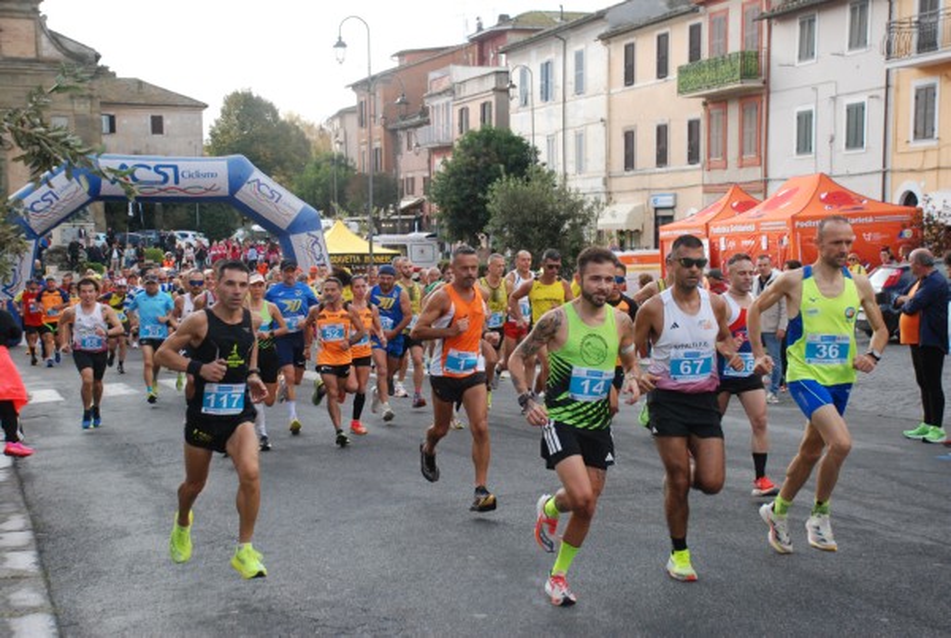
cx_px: 476
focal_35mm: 72
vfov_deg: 19.0
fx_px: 1906
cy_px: 319
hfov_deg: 28.0
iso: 1000
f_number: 4.8
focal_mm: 48
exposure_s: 1/1250
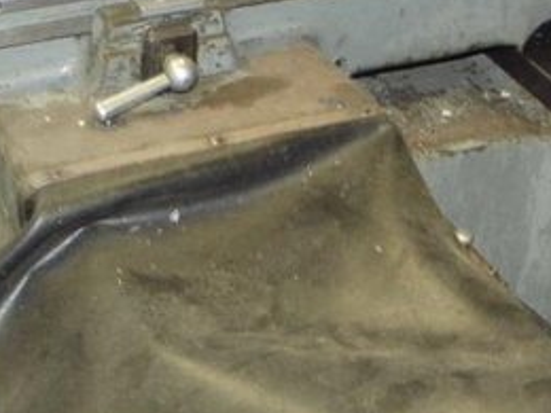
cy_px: 254
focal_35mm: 80
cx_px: 114
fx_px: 1273
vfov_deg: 18.4
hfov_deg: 24.1
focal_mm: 4.6
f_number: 2.8
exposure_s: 1/30
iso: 200
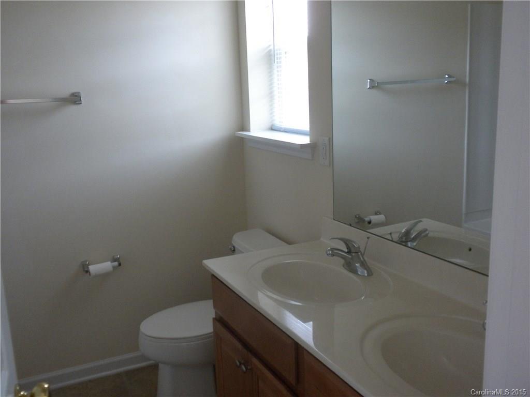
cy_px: 198
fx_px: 567
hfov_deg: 50.1
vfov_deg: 38.7
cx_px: 265
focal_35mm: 37
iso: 329
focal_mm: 6.6
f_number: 3.5
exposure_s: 1/58
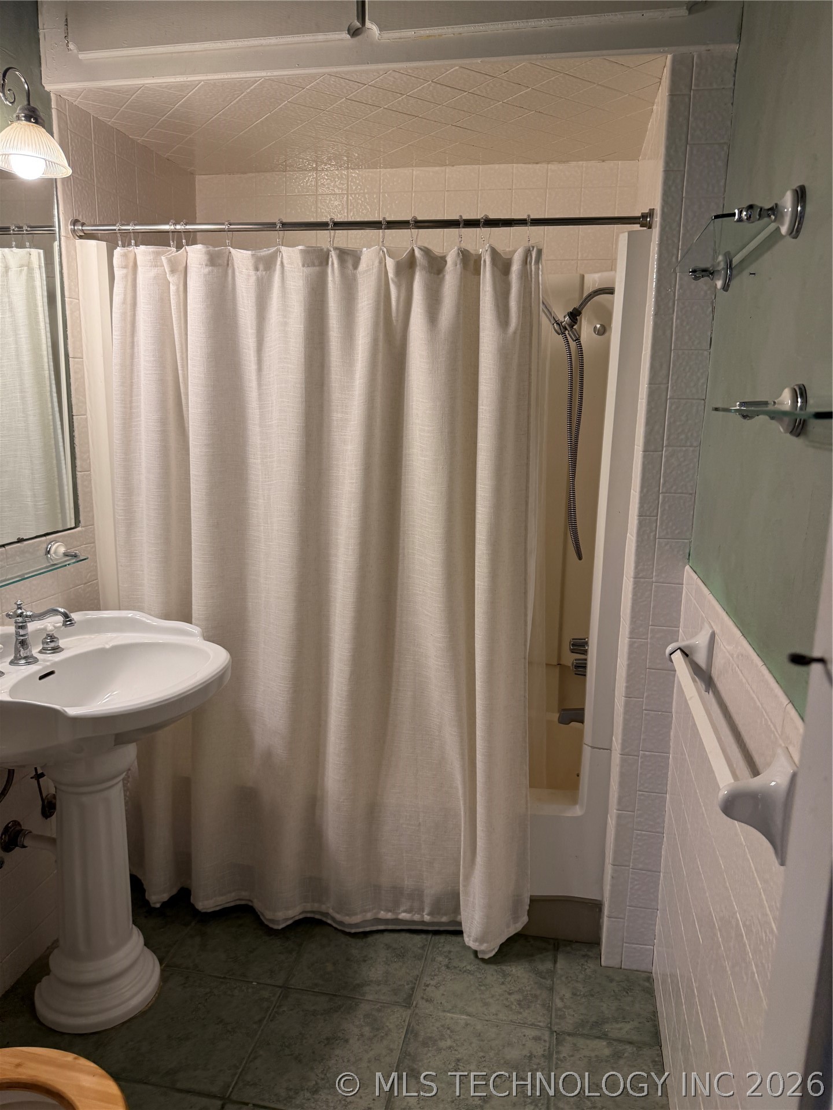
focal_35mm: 24
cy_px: 555
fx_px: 770
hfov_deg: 56.8
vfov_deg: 71.6
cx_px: 416
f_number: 1.78
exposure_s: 1/156
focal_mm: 6.76
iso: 100
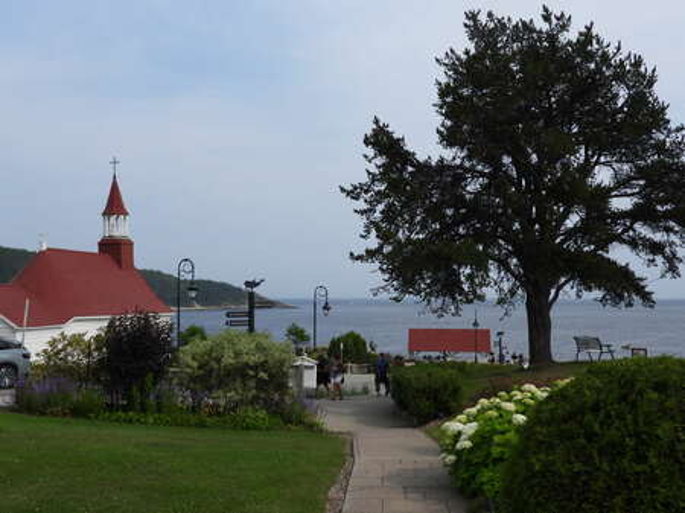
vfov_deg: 37.7
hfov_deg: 49.0
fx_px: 752
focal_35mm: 38
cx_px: 342
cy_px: 256
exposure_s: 1/1600
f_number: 3.2
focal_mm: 6.8
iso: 100
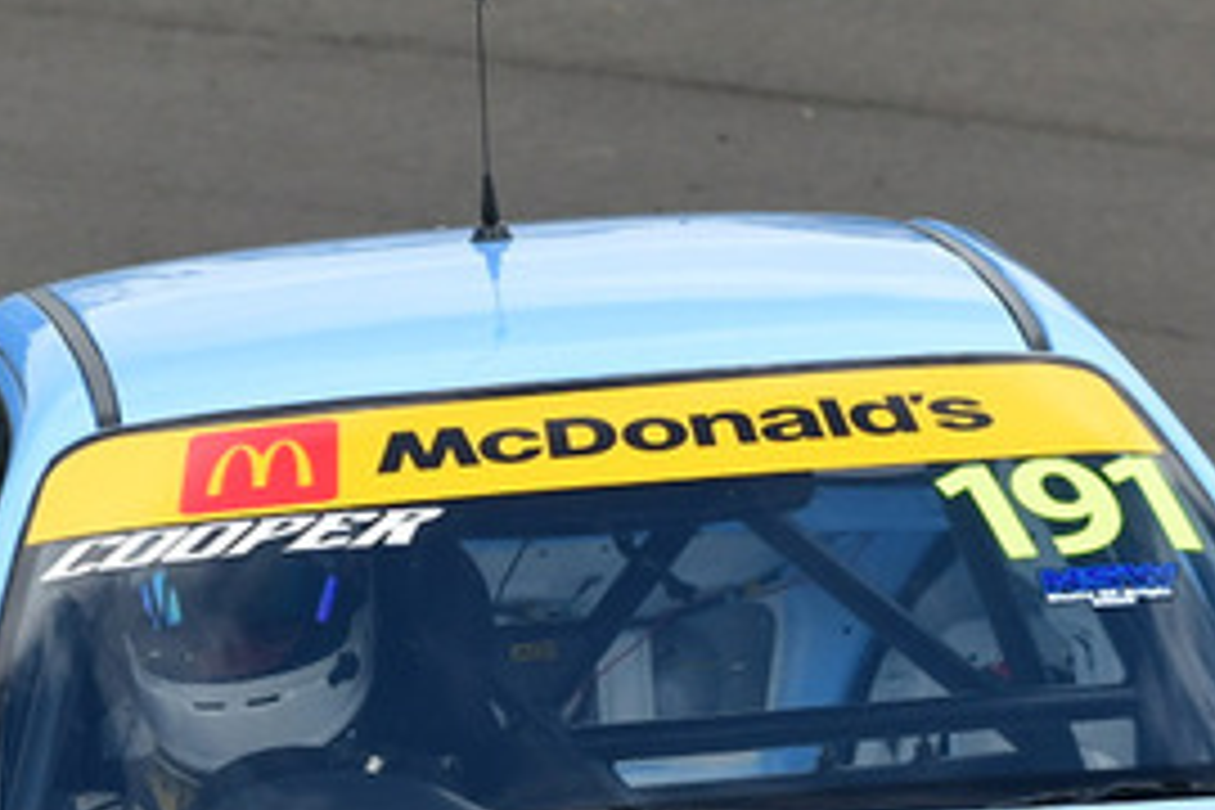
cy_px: 976
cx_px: 608
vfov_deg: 1.2
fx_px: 39012
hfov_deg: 1.8
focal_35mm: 1156
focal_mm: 260
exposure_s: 1/640
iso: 640
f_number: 10
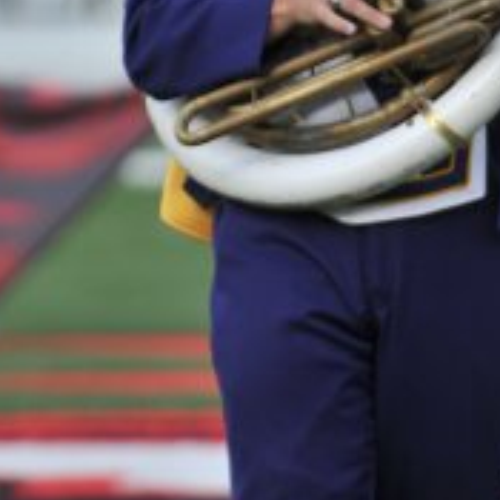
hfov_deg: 2.0
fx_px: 14299
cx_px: 401
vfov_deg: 2.0
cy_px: 20
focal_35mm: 875
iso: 200
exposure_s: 1/1250
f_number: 2.8
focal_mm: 200
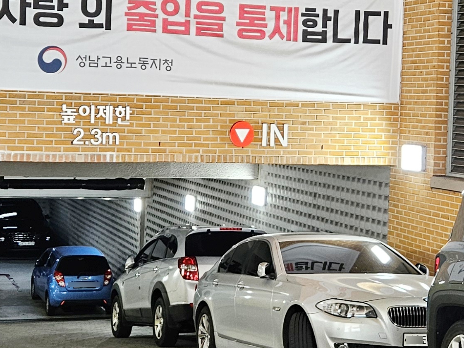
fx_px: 1099
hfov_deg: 23.8
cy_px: 133
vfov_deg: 18.0
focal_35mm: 82
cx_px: 260
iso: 250
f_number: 1.8
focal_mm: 5.4
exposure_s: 1/120
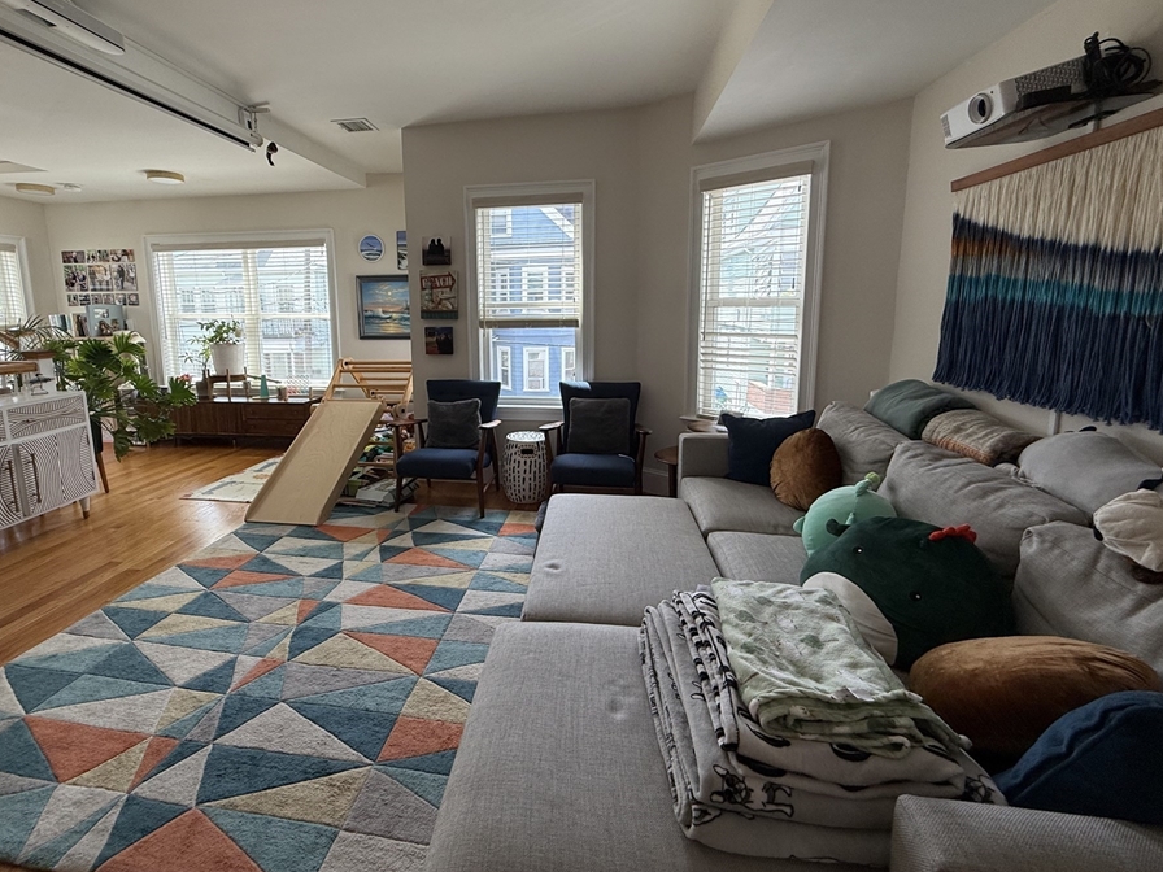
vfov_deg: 77.8
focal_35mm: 16
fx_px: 538
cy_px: 383
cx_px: 523
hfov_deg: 94.2
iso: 64
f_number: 2.2
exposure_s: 1/146
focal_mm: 2.22
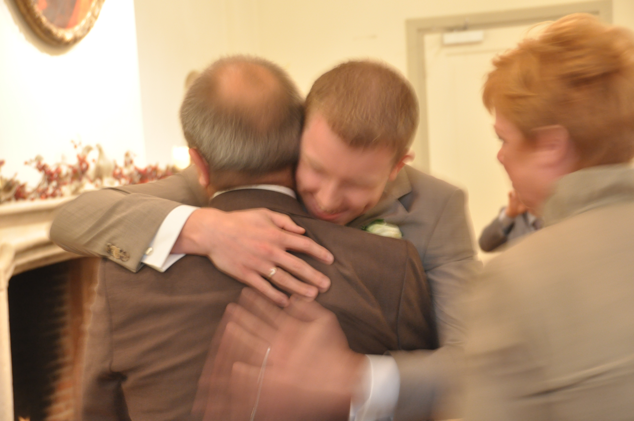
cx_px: 317
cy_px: 210
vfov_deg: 16.2
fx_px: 1478
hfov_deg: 24.2
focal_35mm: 84
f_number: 6.3
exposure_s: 1/6
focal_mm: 56
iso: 1000
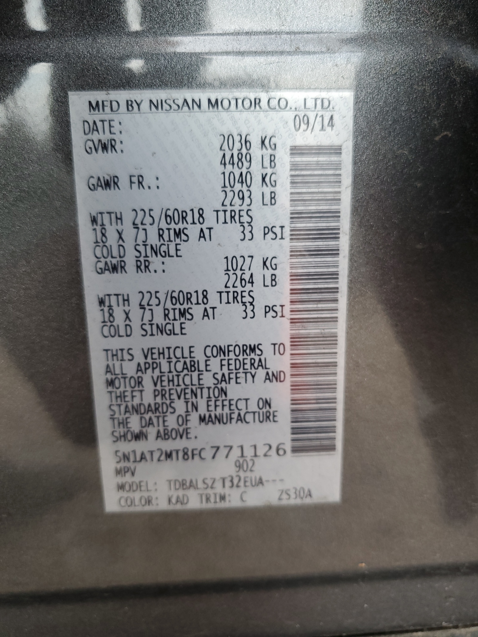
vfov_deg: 67.3
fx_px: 479
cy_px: 318
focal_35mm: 26
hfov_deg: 53.1
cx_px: 239
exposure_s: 1/120
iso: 66
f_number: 1.5
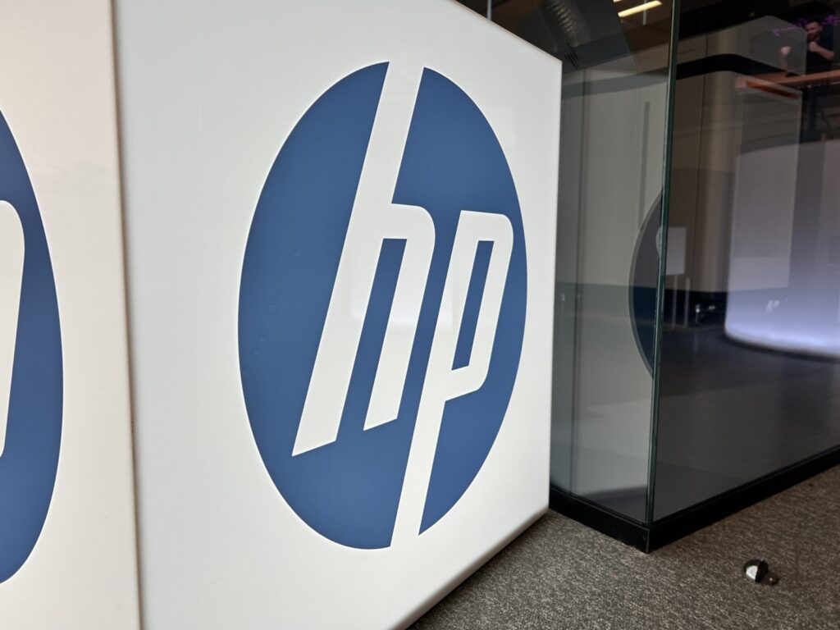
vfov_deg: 53.1
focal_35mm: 26
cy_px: 315
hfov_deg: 67.3
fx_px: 631
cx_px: 420
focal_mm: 5.7
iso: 40
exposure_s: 1/205
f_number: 1.5
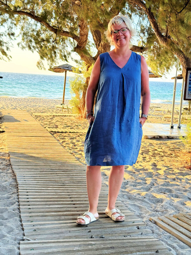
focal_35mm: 48
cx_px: 96
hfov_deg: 30.3
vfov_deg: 39.7
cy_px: 128
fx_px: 353
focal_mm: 6.76
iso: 64
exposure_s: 1/639
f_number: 1.78
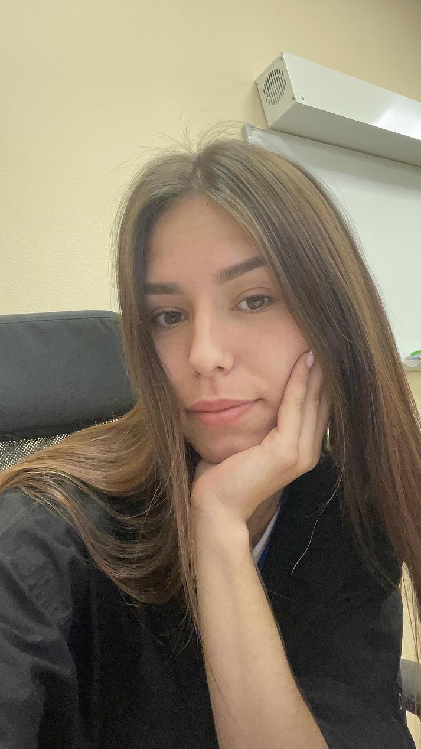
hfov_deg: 35.6
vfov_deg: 59.5
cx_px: 209
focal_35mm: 33
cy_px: 375
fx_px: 655
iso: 400
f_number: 2.2
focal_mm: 2.71
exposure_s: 1/40
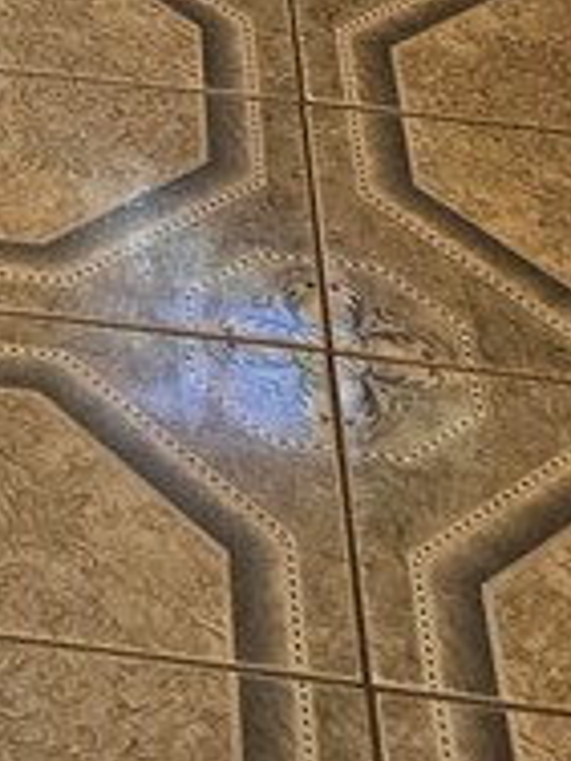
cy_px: -1113
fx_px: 2749
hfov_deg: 11.5
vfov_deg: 12.2
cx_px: -235
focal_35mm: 125
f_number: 1.8
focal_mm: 5.4
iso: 160
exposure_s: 1/120
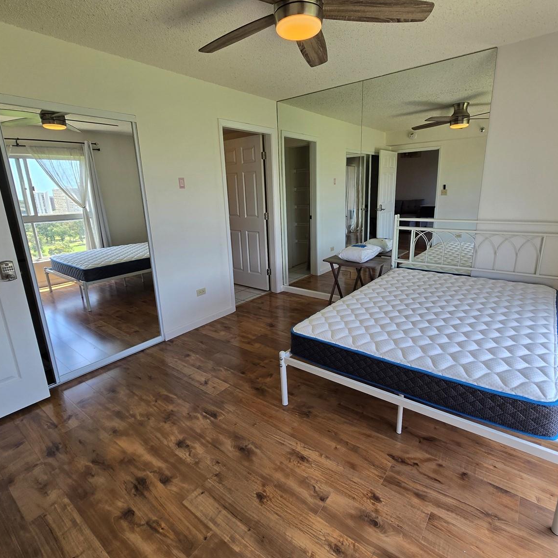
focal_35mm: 16
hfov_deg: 87.4
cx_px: 282
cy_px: 275
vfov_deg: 87.4
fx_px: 292
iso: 50
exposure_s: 1/147
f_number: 2.2
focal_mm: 2.2
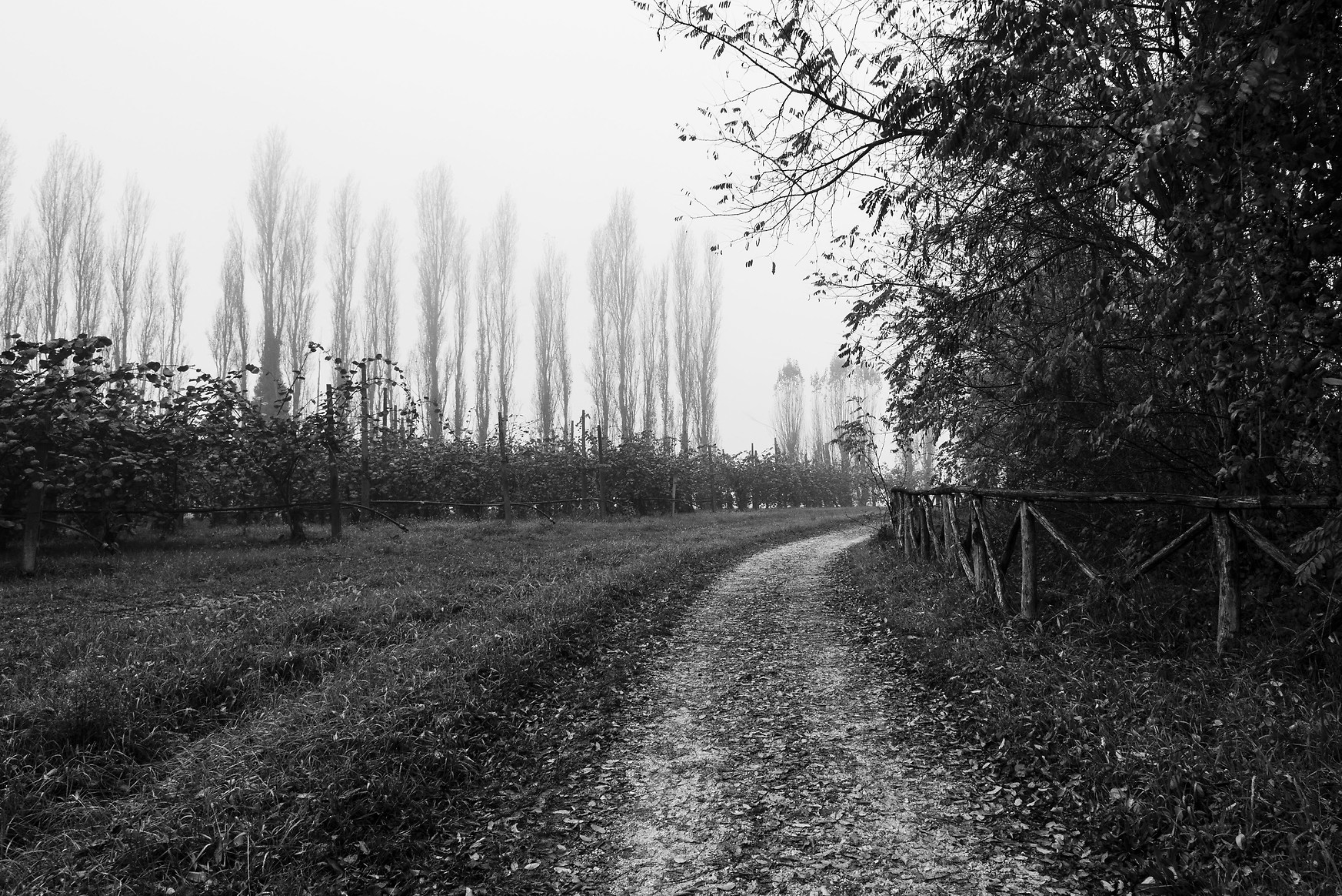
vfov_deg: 55.7
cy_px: 426
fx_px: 846
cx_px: 768
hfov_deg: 76.4
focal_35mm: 23
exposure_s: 1/500
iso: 320
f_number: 5
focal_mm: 11
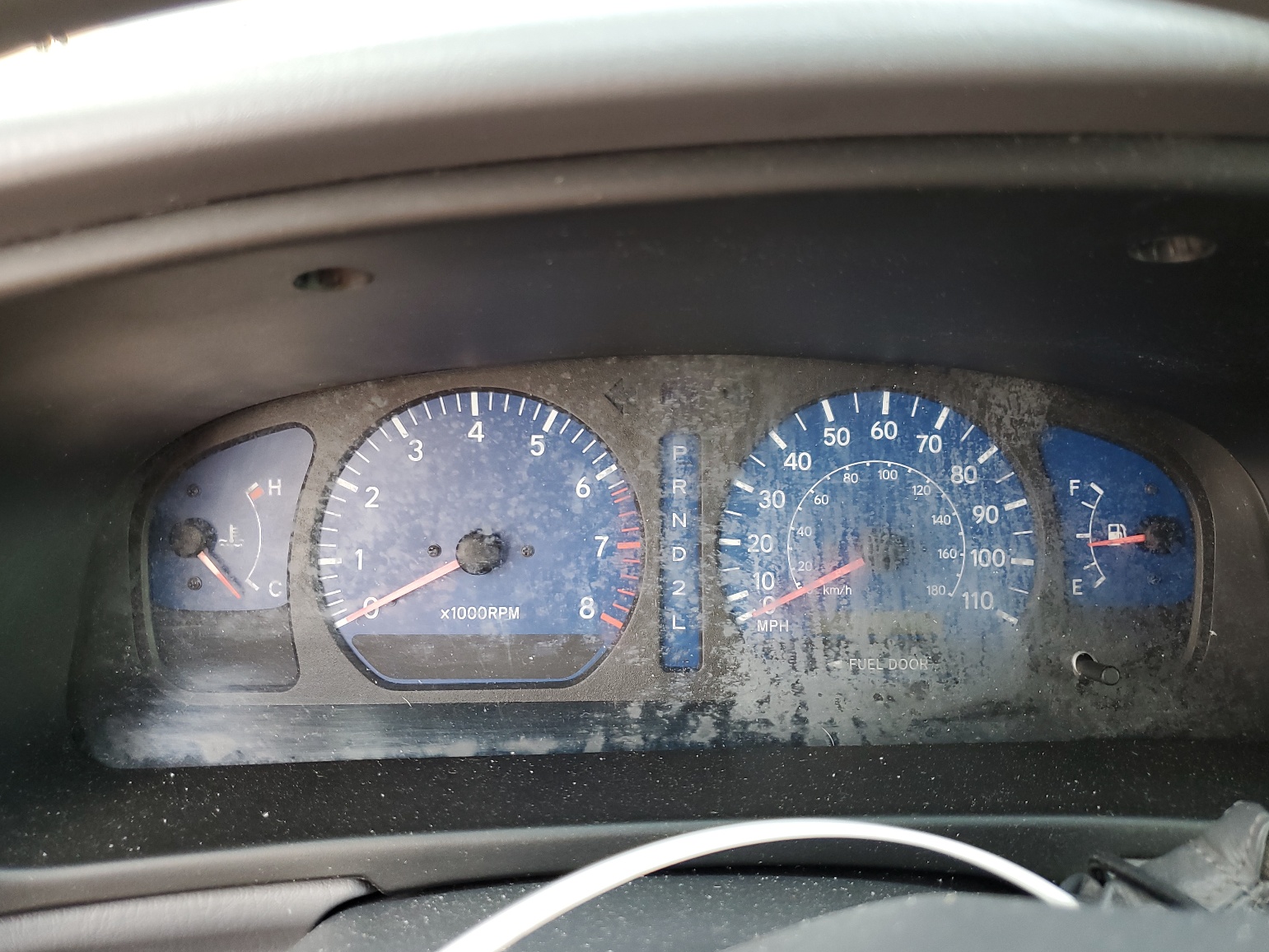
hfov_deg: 65.3
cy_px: 481
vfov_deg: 51.4
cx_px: 639
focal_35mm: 27
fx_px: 990
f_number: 1.5
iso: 61
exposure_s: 1/120
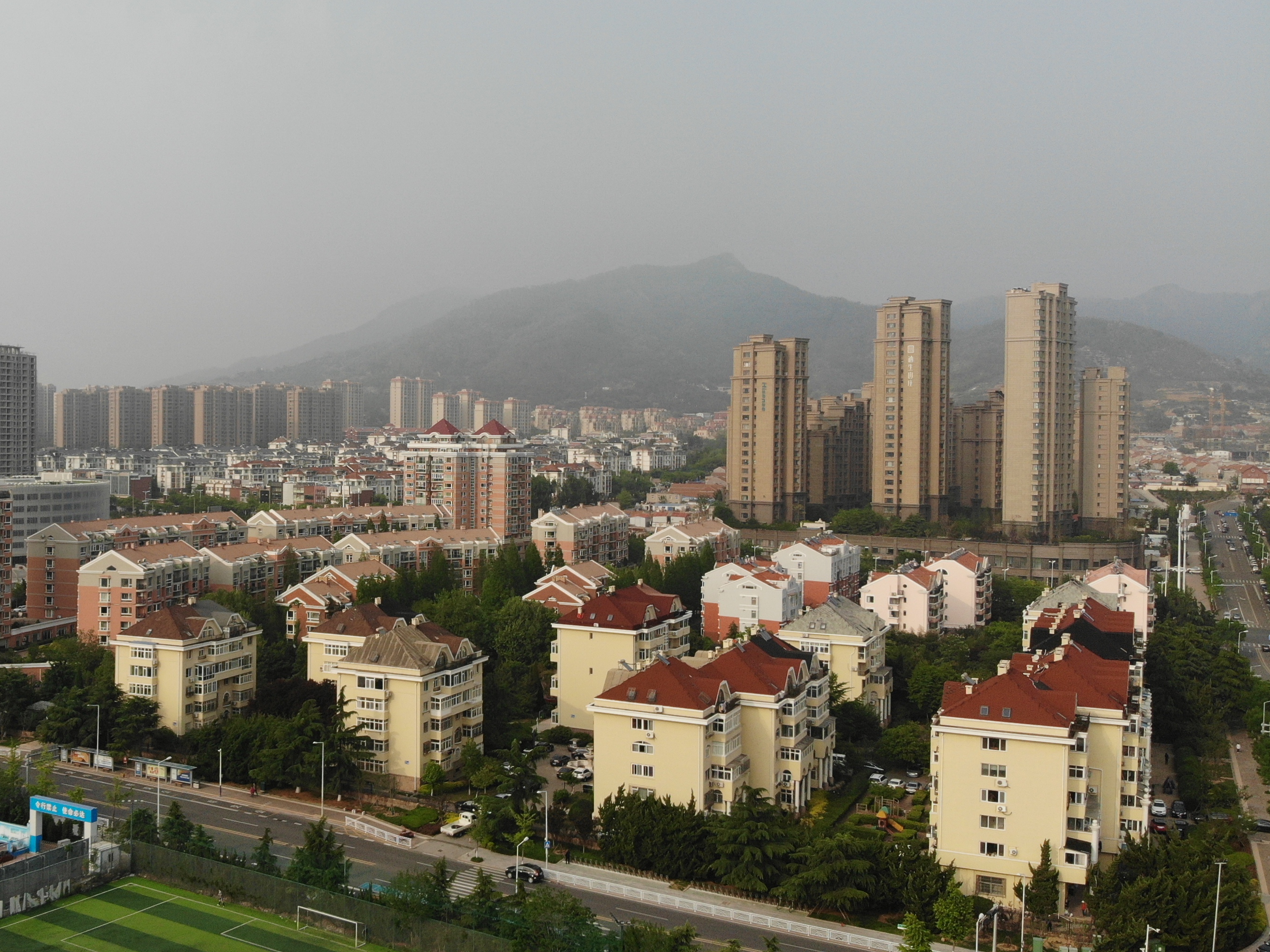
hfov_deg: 49.4
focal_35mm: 36
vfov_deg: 39.6
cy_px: 455
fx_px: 1321
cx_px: 326
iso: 100
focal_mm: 4.5
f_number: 2.8
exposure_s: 1/949
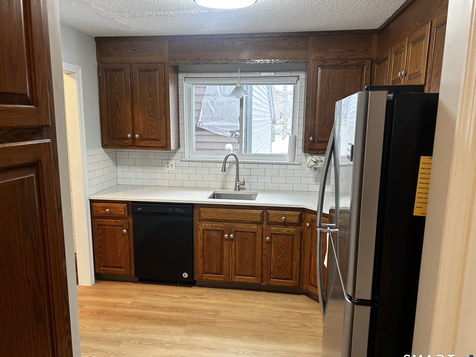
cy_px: 182
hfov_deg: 65.3
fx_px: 371
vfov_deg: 51.4
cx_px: 230
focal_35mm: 27
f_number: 1.5
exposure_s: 1/60
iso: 100
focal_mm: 5.7
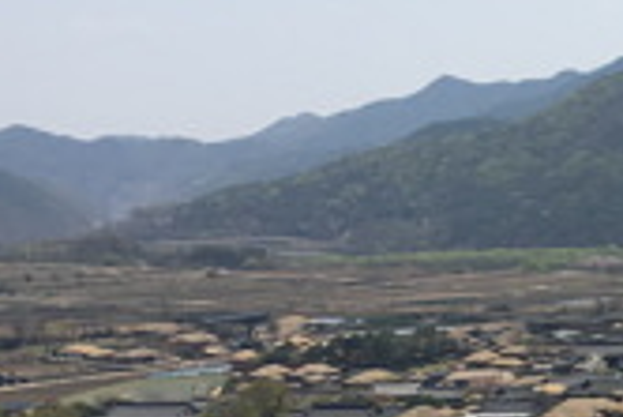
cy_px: 409
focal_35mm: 131
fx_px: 2269
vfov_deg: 10.4
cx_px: 1047
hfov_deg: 14.2
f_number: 2.2
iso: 25
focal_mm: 4.15
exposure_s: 1/1672
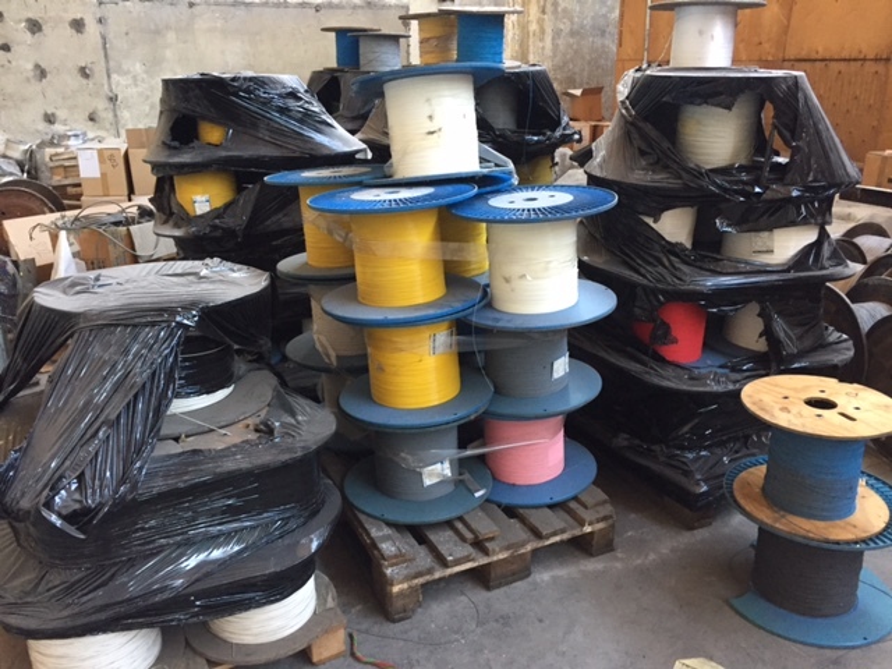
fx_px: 747
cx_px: 446
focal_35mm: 29
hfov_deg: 61.7
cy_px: 334
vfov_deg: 48.2
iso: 250
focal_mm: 4.15
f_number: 2.2
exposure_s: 1/33
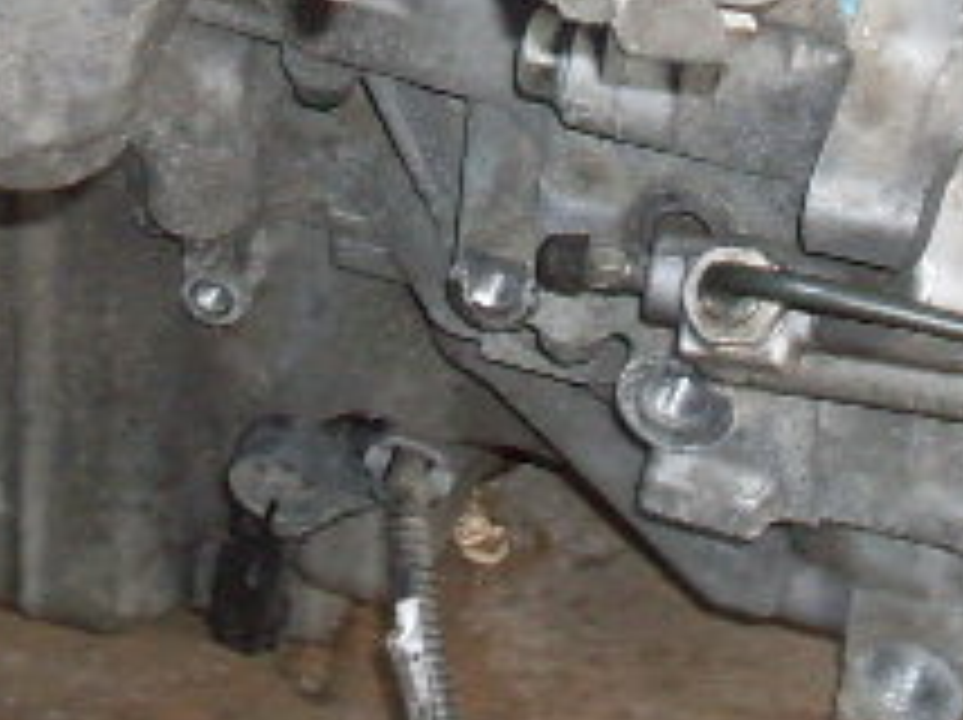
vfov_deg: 7.8
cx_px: 662
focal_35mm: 182
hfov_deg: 10.9
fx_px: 5057
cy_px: -742
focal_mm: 6.3
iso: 100
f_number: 2.8
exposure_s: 1/45
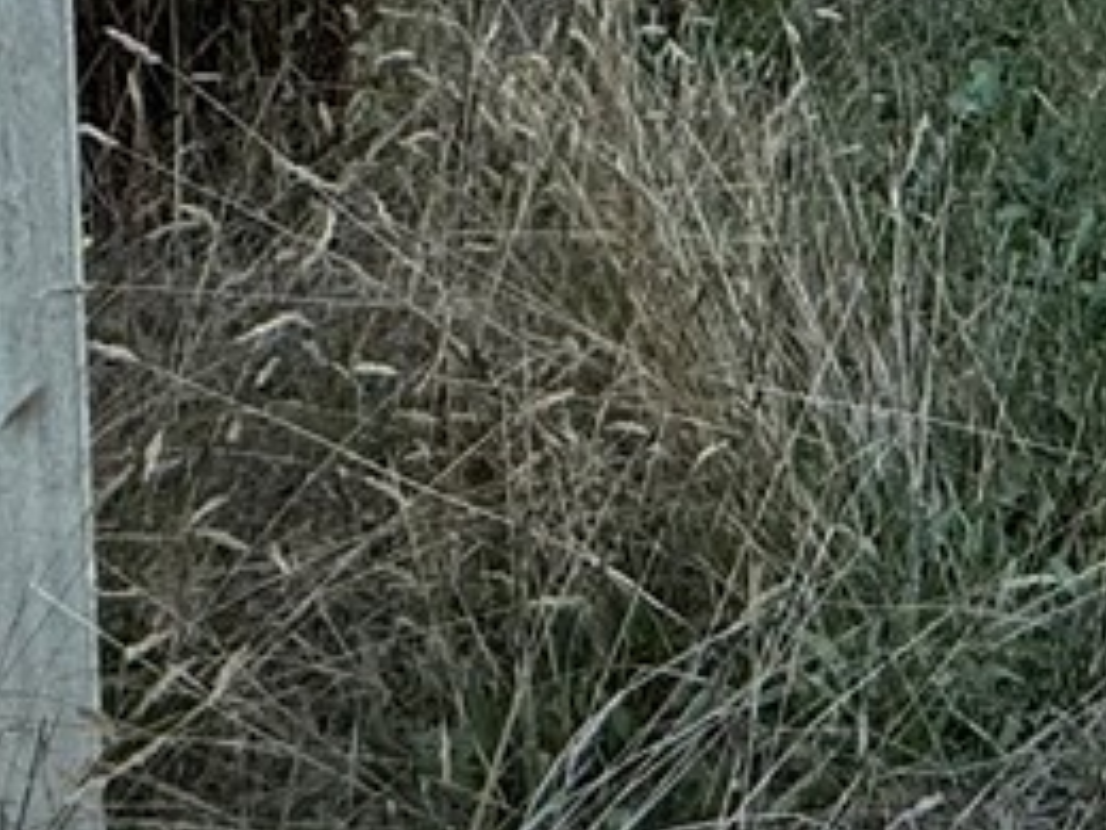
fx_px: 2748
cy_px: -1273
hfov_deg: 18.9
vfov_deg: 12.6
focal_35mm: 86
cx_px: 1829
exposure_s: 1/338
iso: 64
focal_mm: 2.22
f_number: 2.2
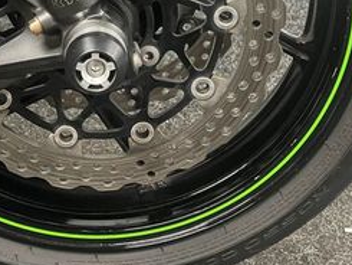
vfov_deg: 20.3
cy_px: -50
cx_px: 122
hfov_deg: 28.4
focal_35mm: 68
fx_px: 692
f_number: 1.6
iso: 400
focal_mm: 5.1
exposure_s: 1/33
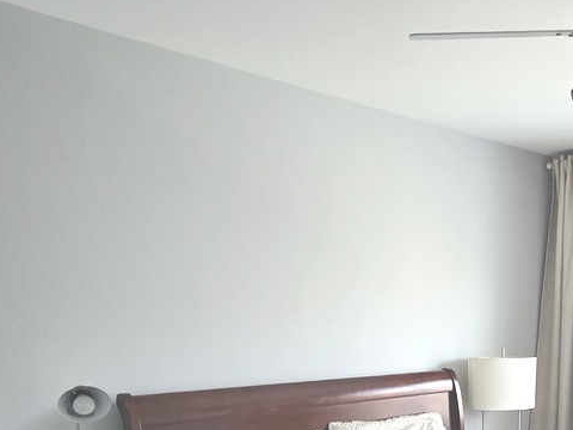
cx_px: 499
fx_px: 646
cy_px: 410
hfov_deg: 44.2
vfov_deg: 34.2
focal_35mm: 39
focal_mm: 2.2
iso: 125
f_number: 2.2
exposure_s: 1/60
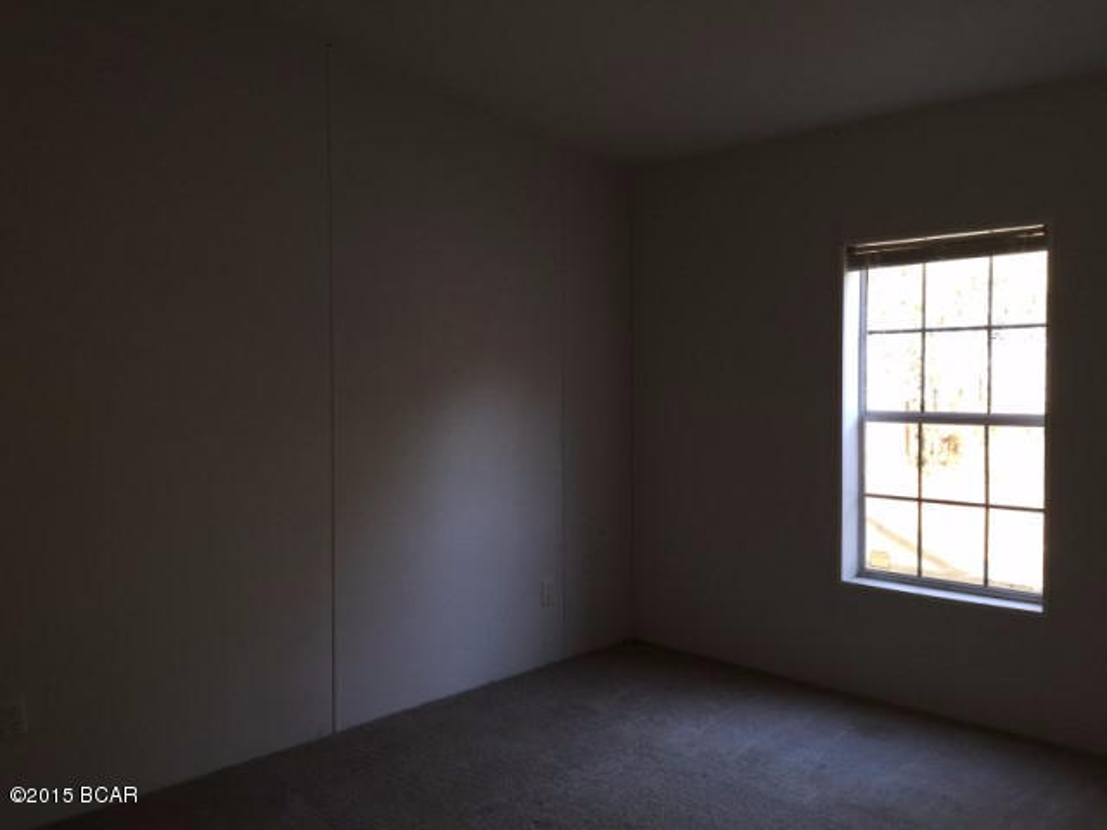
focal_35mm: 29
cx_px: 554
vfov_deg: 48.2
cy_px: 415
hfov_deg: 61.7
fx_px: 927
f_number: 2.2
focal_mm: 4.15
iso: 40
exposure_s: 1/30
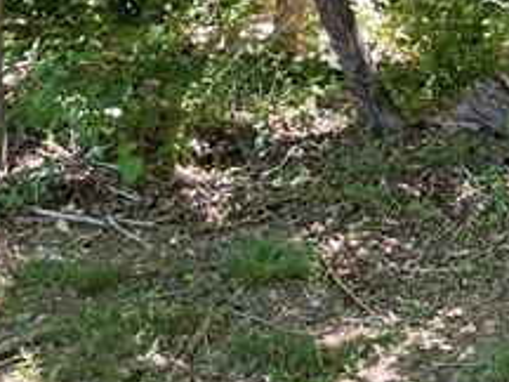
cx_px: 646
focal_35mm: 123
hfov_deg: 15.3
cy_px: -439
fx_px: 1809
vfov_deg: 10.8
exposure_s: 1/121
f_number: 1.6
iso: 50
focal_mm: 4.2
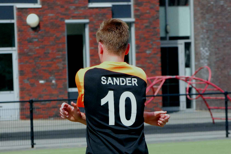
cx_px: 116
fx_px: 885
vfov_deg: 9.9
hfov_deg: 14.9
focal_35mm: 138
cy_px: 77
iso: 1600
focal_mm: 92
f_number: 9
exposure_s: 1/2000
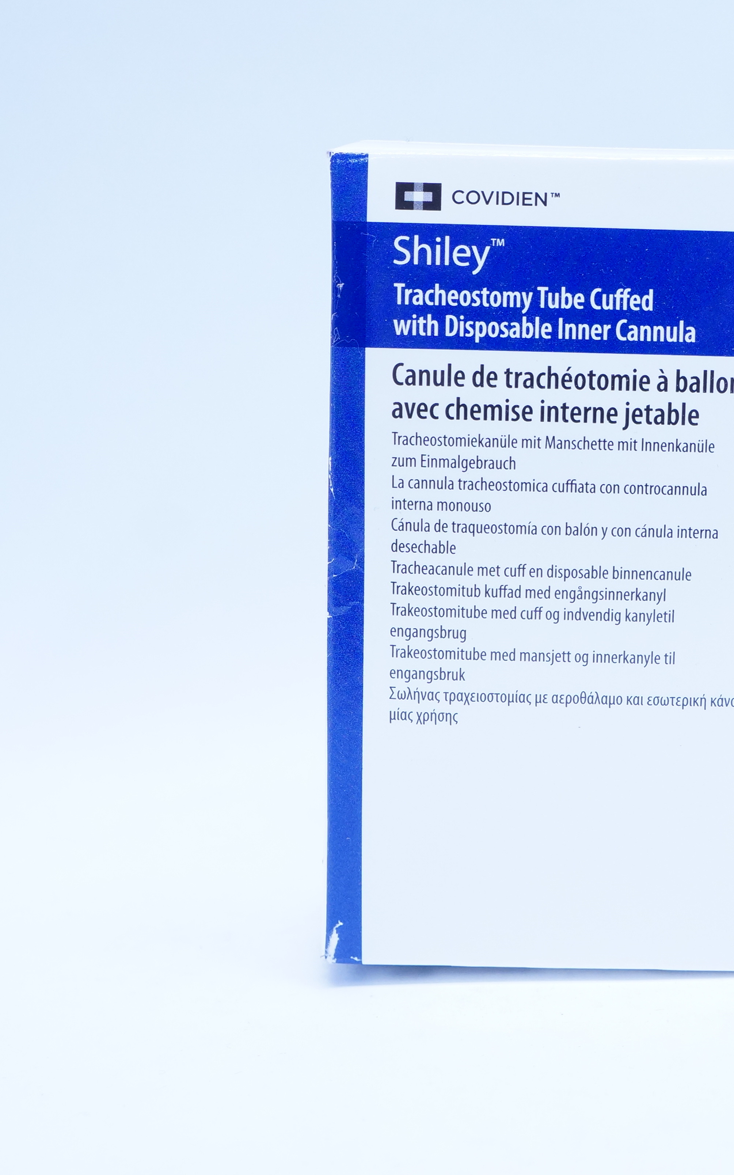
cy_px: 592
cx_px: 588
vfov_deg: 36.3
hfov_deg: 22.8
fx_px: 1793
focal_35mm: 56
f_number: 5.6
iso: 800
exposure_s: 1/125
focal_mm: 24
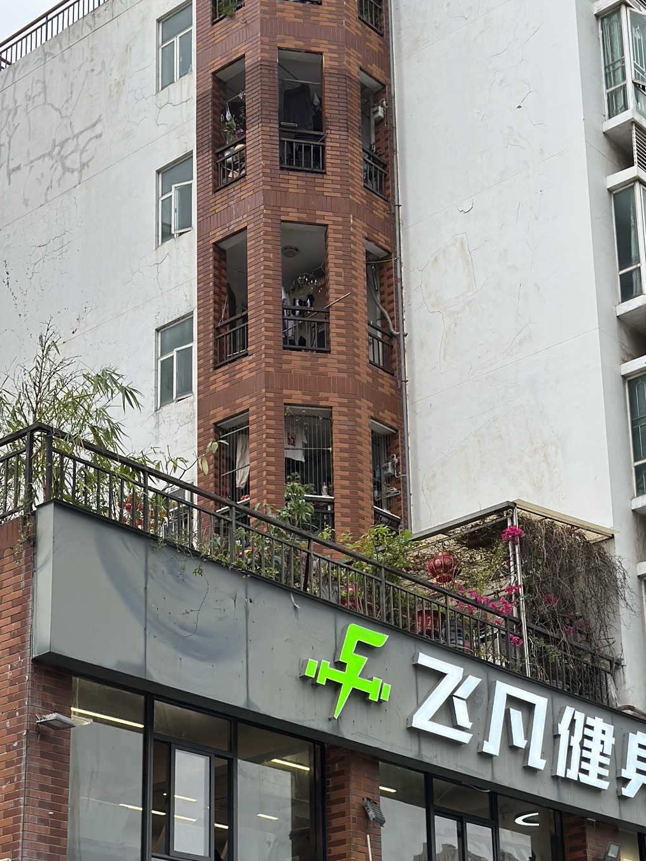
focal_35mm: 71
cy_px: 634
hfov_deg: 20.7
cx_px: 400
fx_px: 1767
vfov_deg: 27.1
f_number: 1.78
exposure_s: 1/482
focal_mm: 6.86
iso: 80
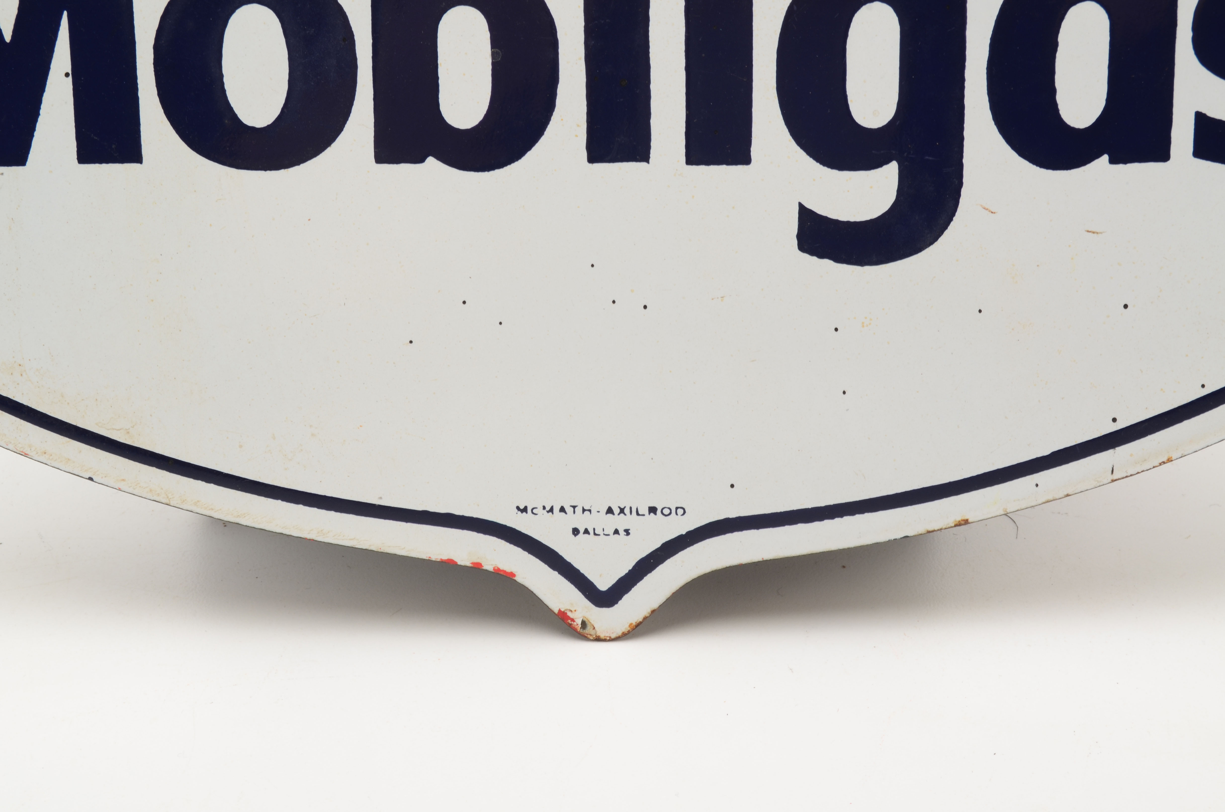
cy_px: 406
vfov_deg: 16.5
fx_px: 2801
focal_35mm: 82
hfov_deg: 24.7
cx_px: 612
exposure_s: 1/160
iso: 100
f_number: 20
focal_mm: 55
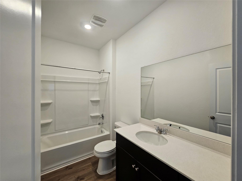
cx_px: 121
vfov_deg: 89.9
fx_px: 91
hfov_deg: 106.2
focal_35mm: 13
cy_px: 90
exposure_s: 1/60
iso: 125
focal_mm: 2.2
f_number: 2.2
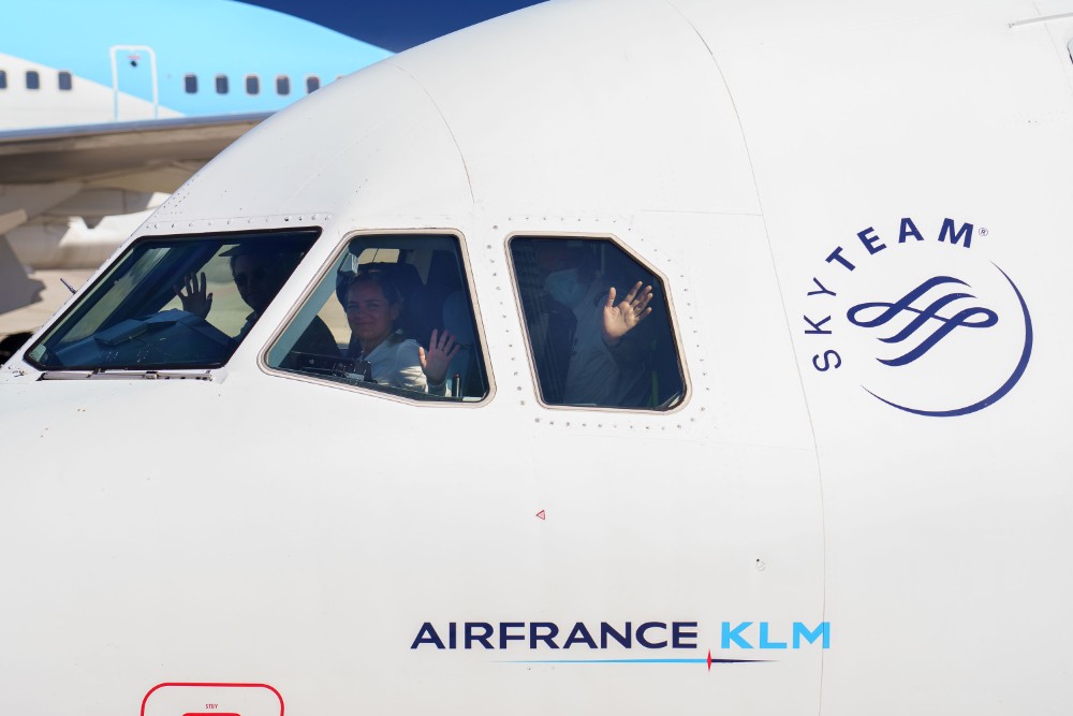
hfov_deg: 19.5
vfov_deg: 13.0
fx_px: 3130
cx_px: 536
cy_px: 358
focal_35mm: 105
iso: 100
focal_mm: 105
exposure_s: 1/320
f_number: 5
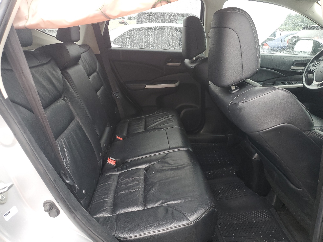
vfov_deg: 53.1
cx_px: 162
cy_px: 121
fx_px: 243
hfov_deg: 67.3
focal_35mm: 26
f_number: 1.5
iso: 92
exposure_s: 1/120
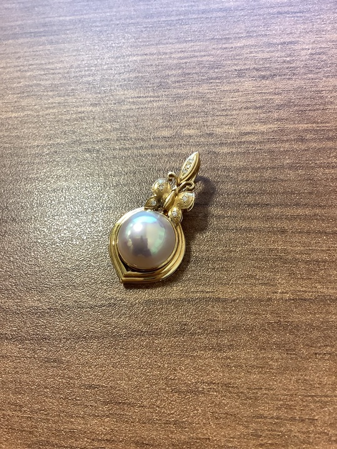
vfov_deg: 58.4
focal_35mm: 31
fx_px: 402
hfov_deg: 45.4
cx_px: 168
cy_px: 224
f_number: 2.4
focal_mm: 3.3
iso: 200
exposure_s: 1/50
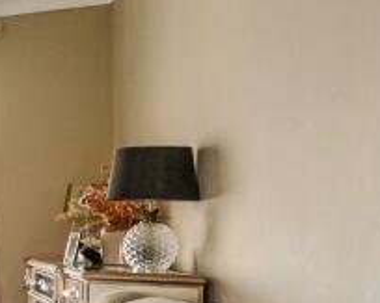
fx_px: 742
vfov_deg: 22.9
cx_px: -548
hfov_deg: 14.9
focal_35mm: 66
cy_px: 231
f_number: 9
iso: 400
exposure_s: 1/13
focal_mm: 14
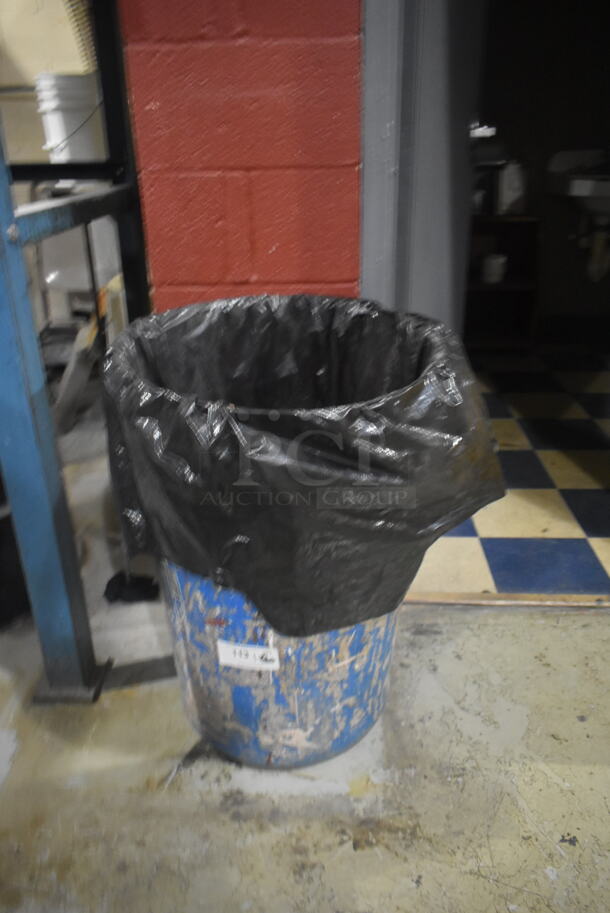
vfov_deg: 67.3
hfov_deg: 48.0
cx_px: 305
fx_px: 685
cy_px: 456
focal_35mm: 27
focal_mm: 18
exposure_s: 1/10
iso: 3200
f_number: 3.5
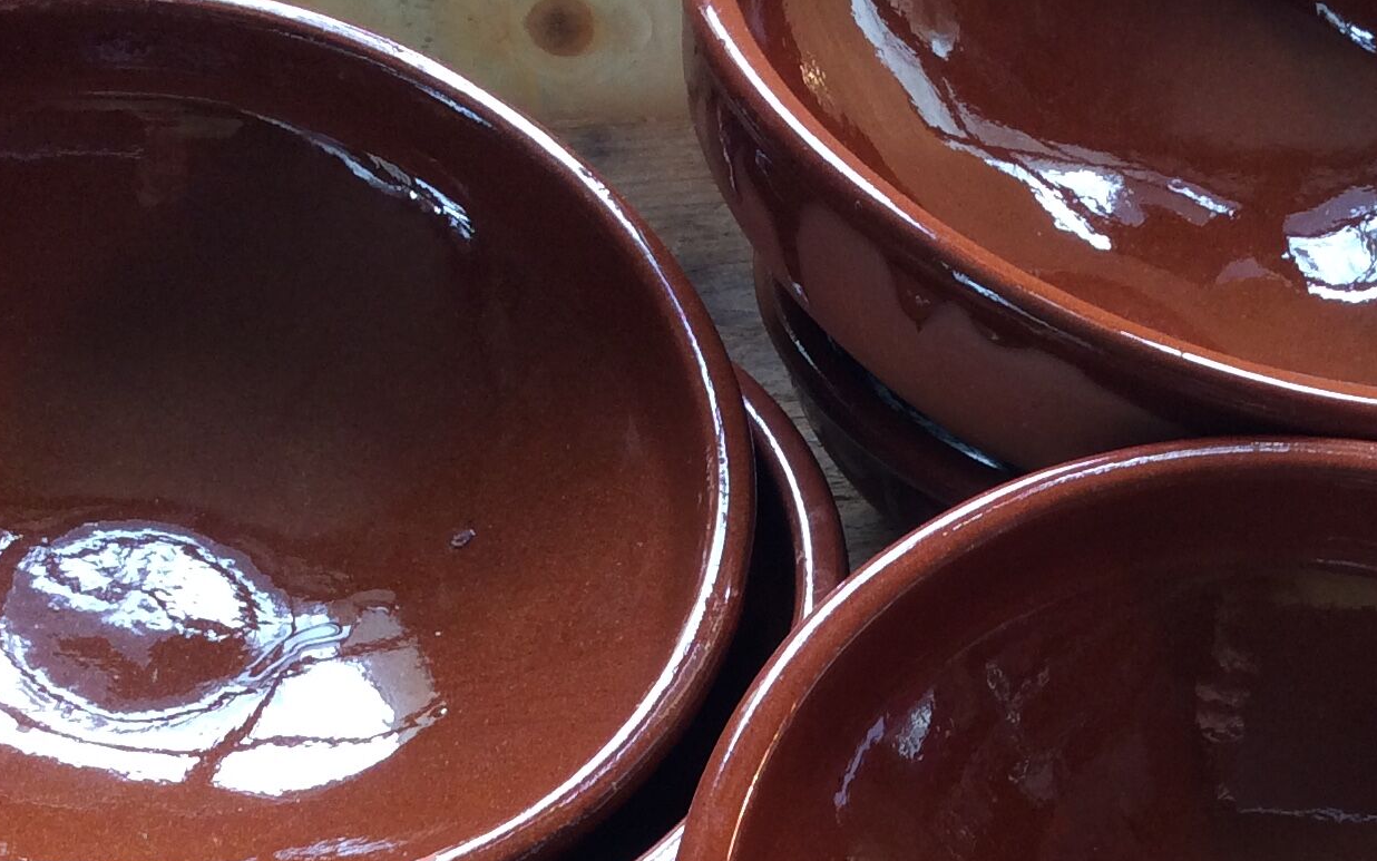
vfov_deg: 17.9
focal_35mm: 71
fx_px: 2665
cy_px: 861
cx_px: 898
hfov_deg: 28.8
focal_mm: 3.3
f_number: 2.4
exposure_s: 1/25
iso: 50
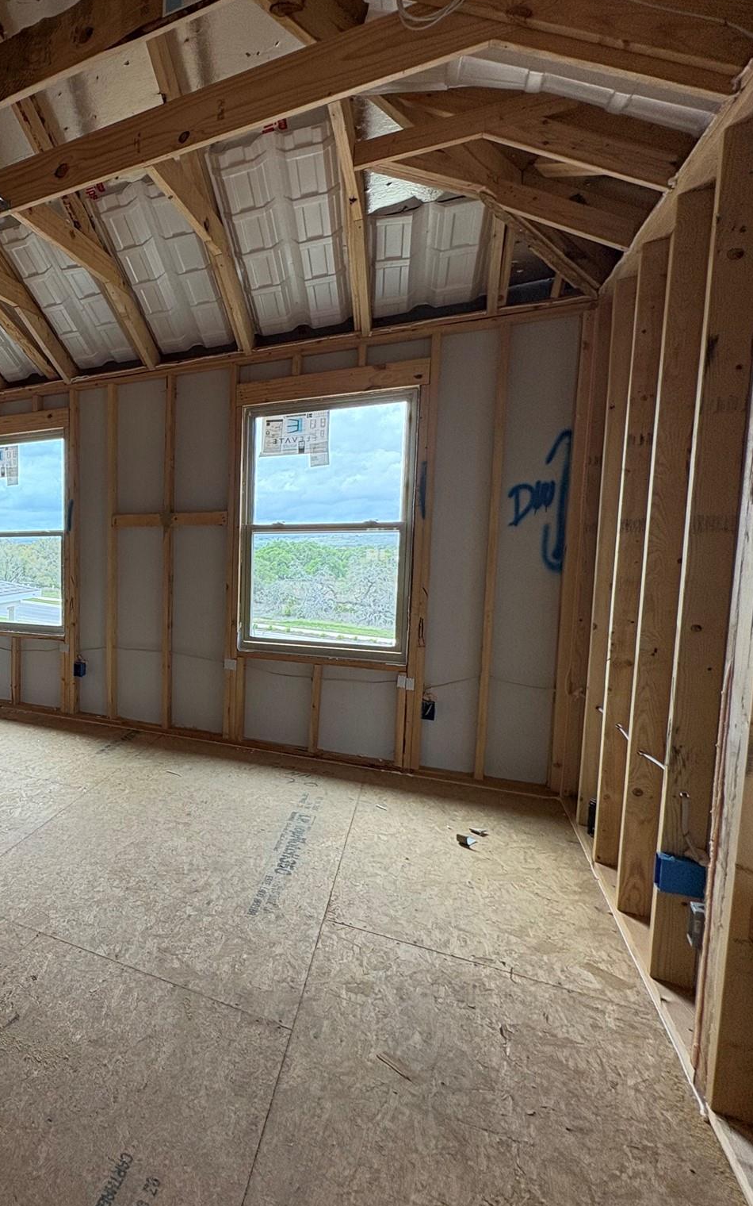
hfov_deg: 48.6
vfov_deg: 85.1
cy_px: 601
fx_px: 657
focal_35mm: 20
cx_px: -6
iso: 80
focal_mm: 2.22
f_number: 2.2
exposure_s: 1/130
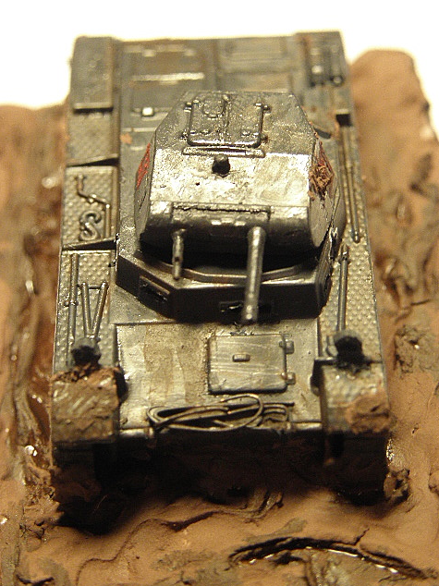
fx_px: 1794
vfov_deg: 18.6
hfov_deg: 14.0
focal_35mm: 106
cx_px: 220
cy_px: 295
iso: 125
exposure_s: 1/15
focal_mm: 18.76
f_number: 4.2
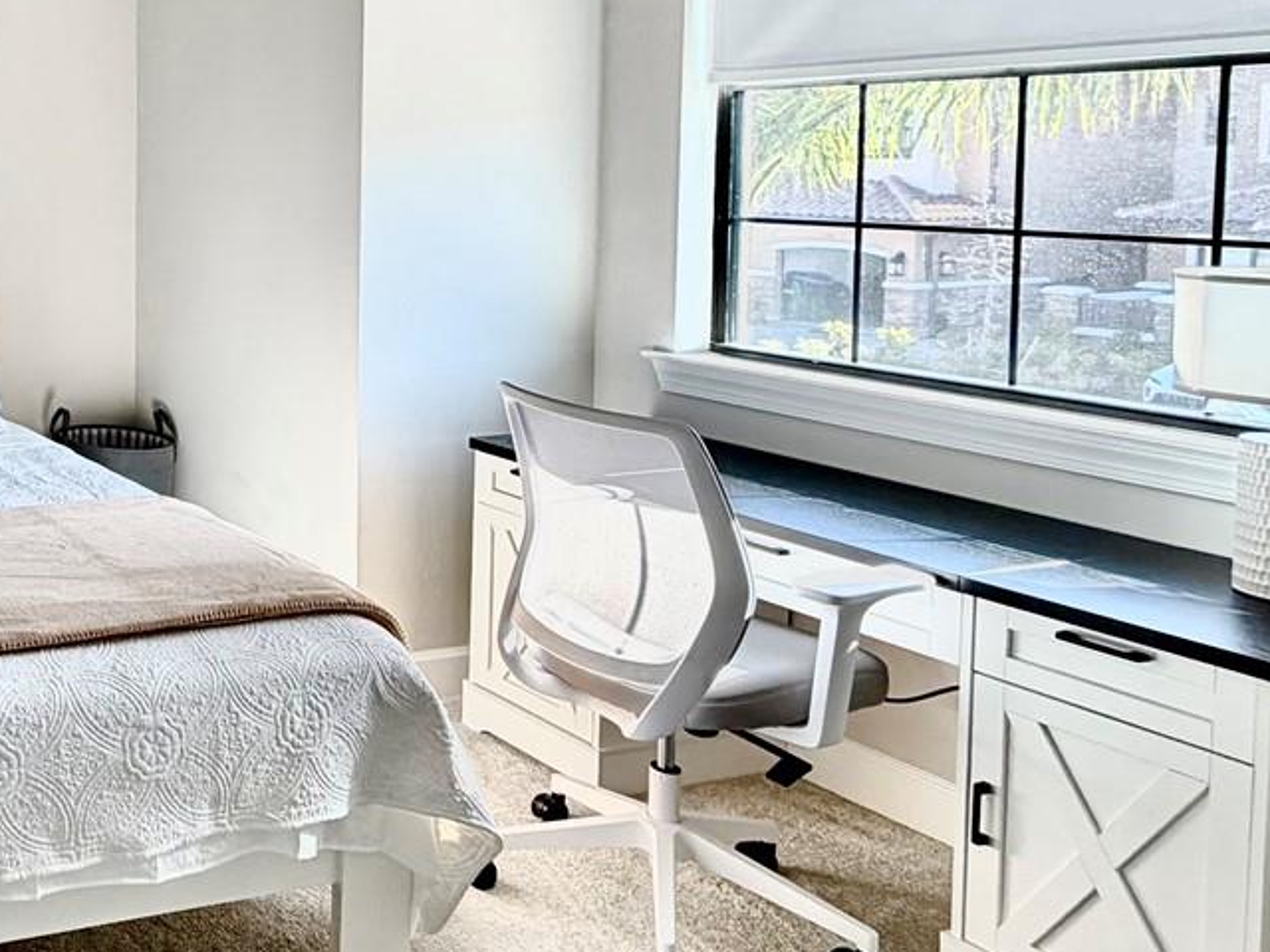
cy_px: 218
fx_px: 1284
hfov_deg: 39.9
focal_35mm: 35
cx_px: -204
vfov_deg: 39.4
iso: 125
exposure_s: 1/120
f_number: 2.2
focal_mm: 2.22
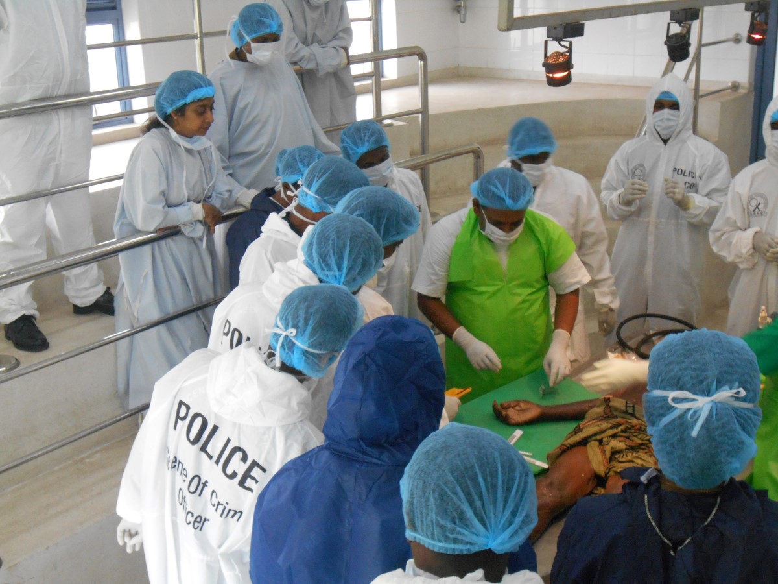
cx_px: 389
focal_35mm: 49
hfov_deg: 38.9
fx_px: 1101
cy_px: 292
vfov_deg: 29.7
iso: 400
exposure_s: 1/20
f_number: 4.8
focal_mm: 8.8
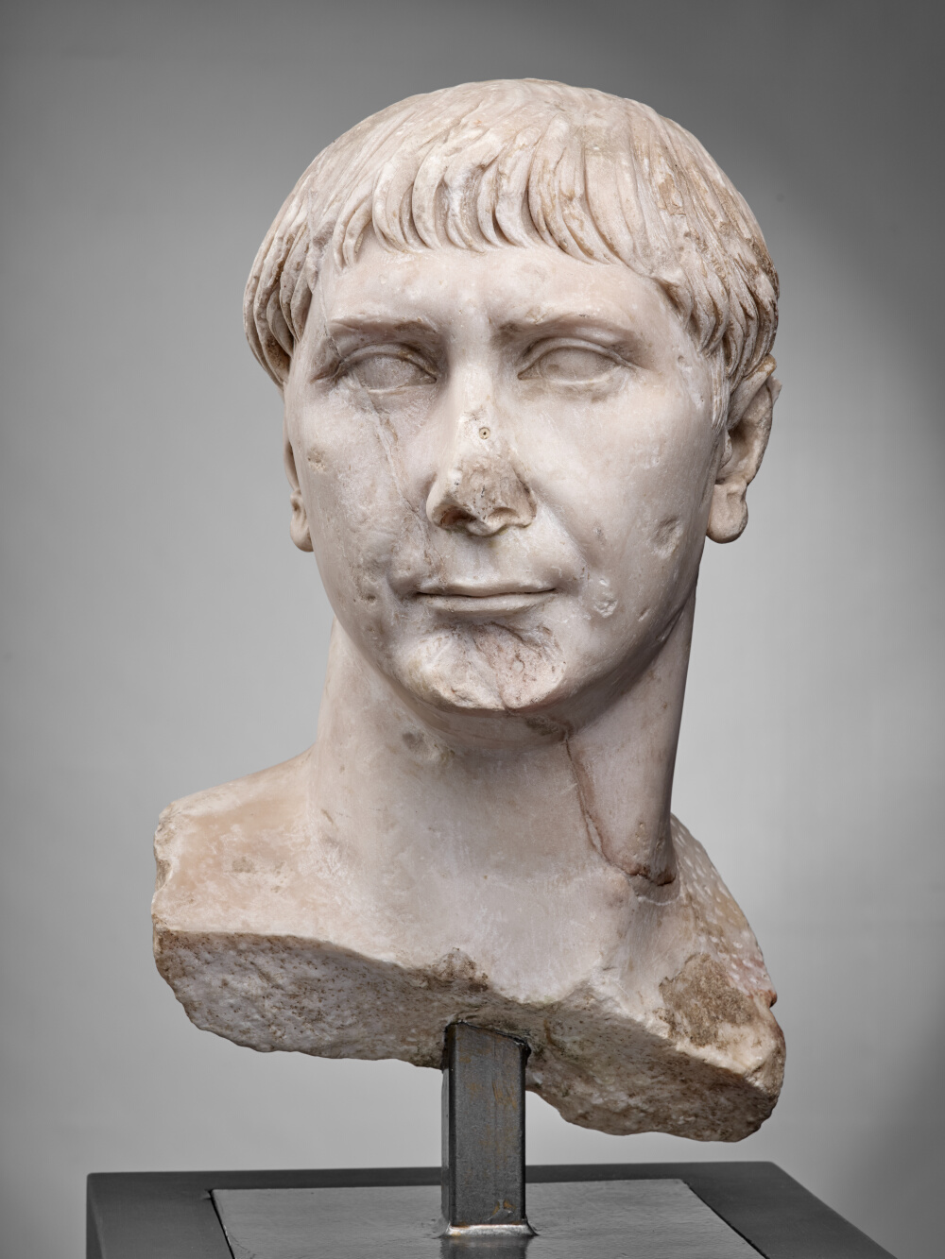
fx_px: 2293
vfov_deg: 30.7
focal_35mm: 63
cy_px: 630
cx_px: 472
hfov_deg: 23.3
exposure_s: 1/125
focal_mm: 80
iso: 200
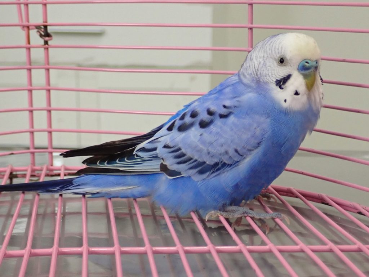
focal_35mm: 46
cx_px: 184
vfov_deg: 31.5
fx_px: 491
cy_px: 138
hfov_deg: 41.2
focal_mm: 8.41
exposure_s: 1/50
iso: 250
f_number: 3.1
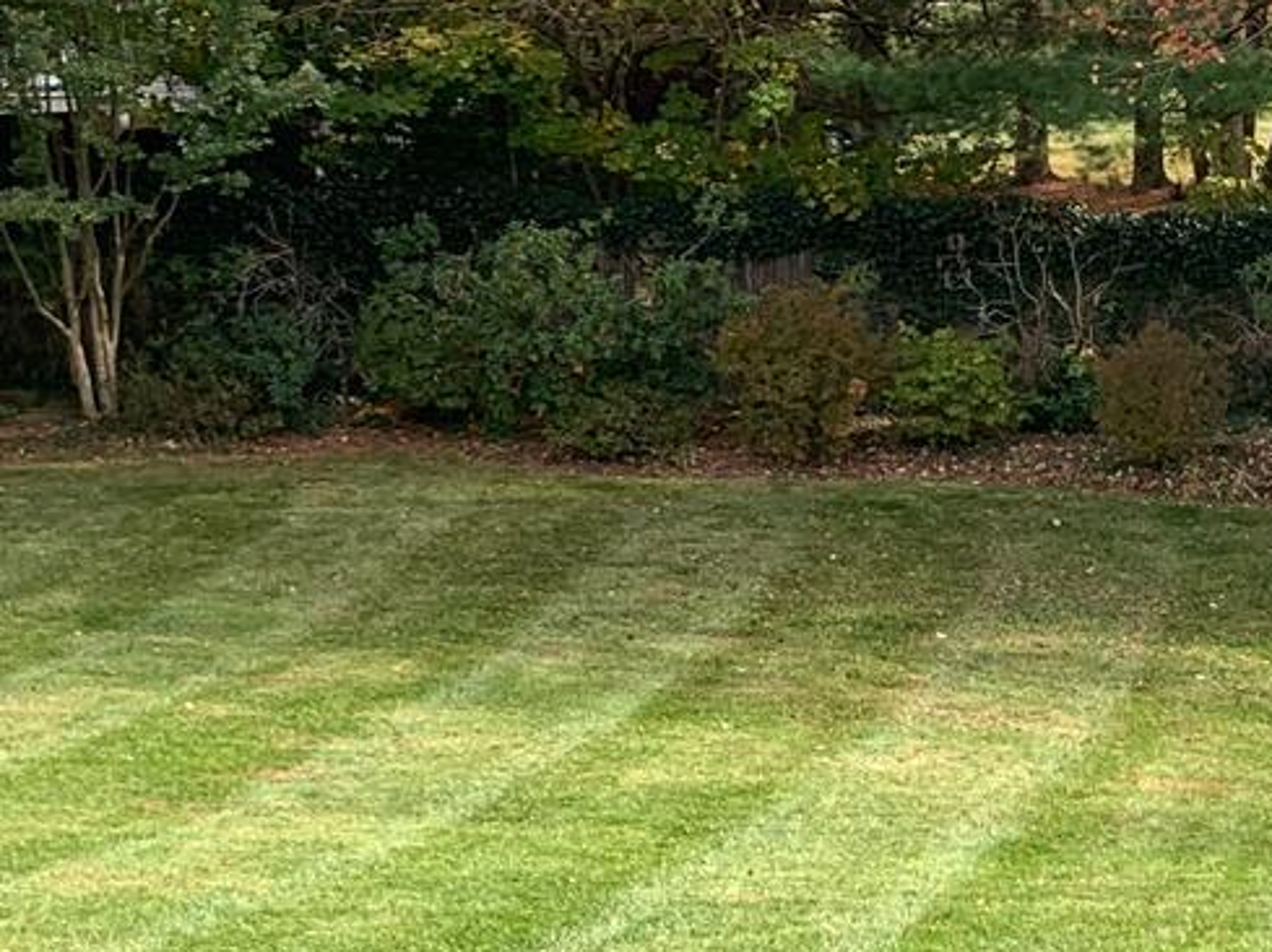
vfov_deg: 13.5
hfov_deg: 18.0
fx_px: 4002
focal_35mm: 109
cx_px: 895
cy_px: 840
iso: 25
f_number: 1.8
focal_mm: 4.25
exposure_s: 1/497
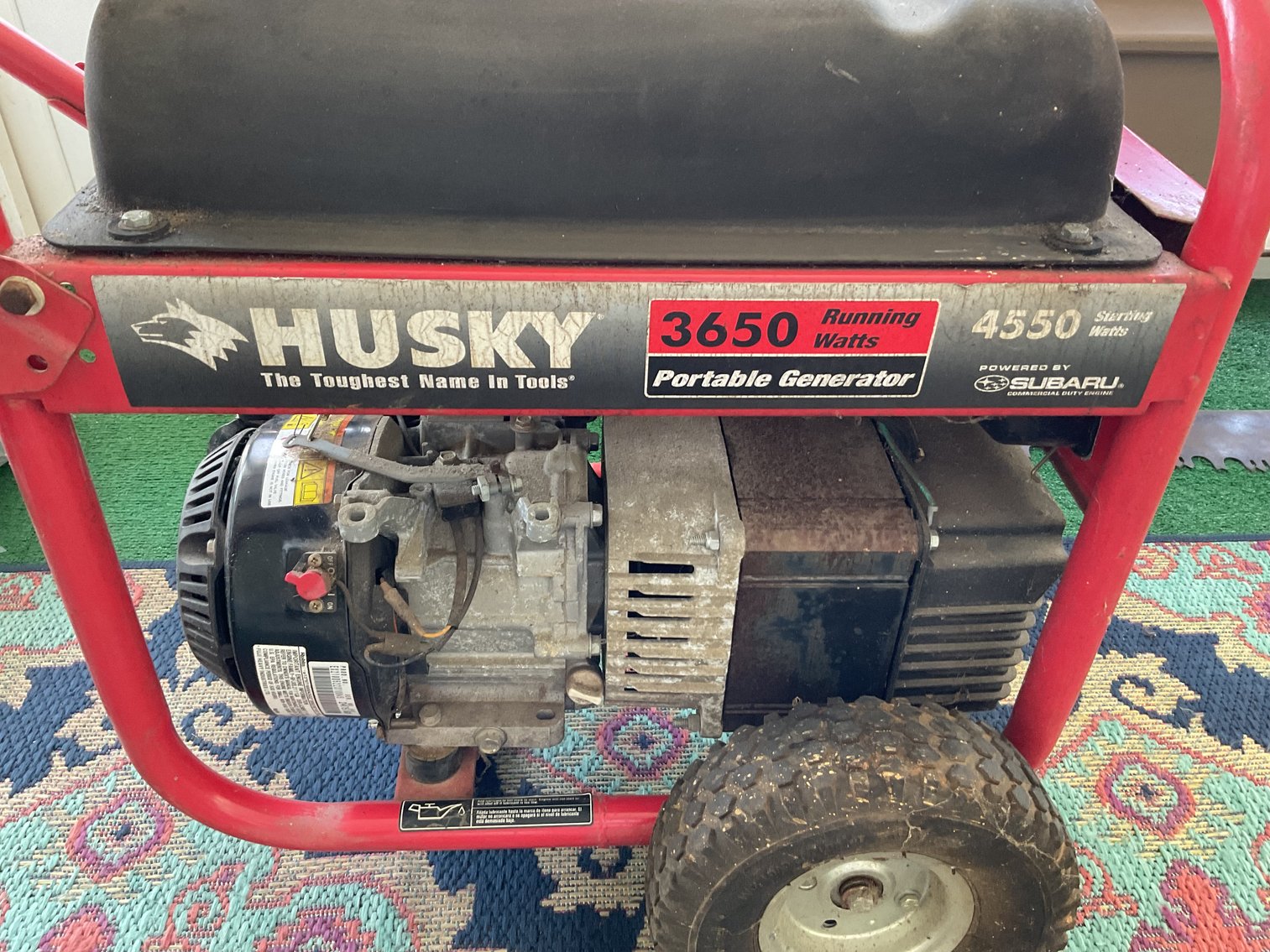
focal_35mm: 29
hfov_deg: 61.7
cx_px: 635
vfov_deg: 48.2
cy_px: 476
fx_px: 1064
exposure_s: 1/60
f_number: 1.8
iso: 125
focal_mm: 3
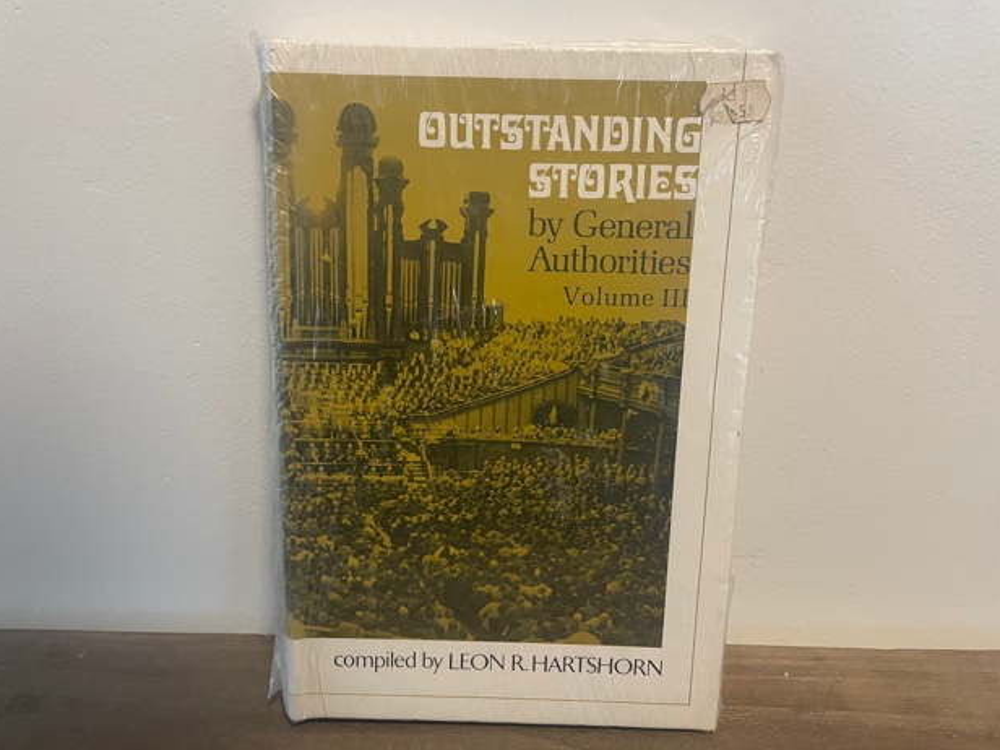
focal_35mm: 27
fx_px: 780
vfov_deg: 51.3
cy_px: 386
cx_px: 485
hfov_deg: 65.3
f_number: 1.6
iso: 200
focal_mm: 4.2
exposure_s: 1/60
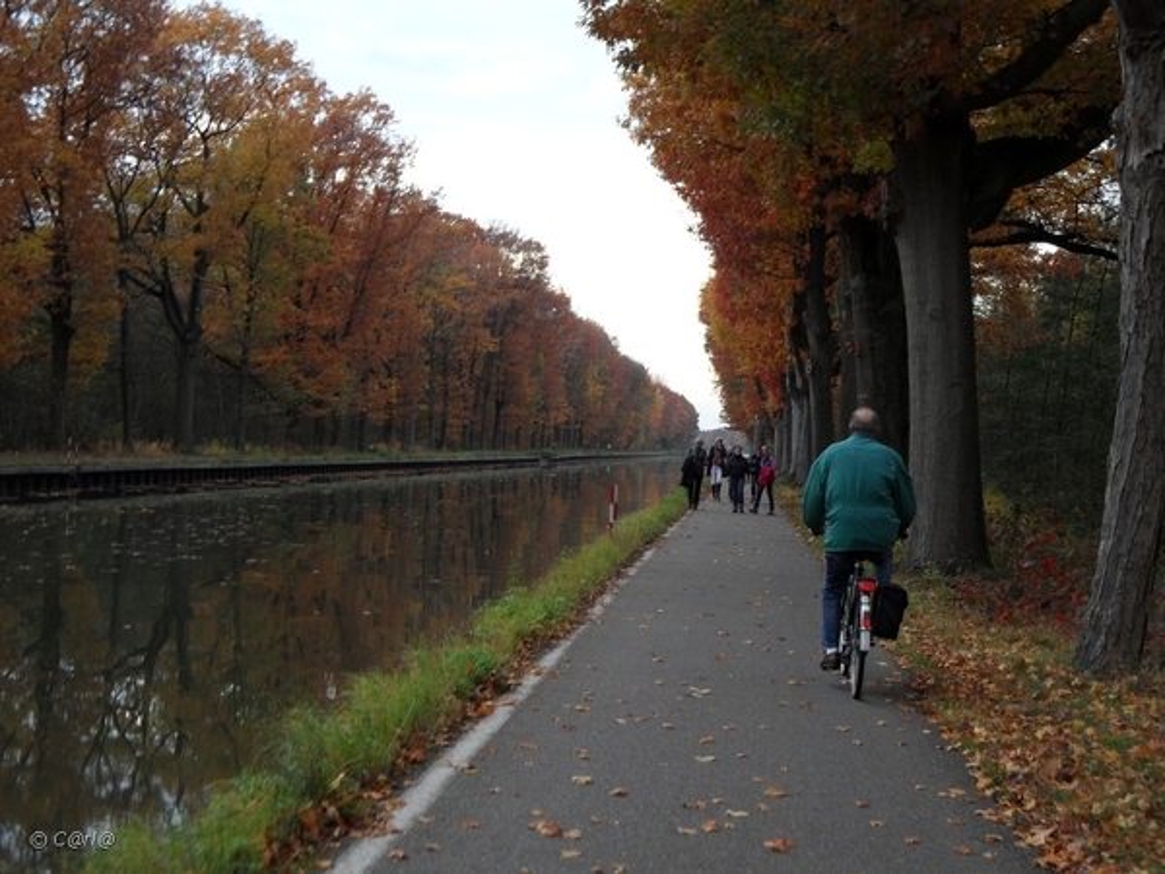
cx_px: 582
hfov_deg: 38.2
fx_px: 1683
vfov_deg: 29.1
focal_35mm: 50
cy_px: 437
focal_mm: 8.2
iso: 100
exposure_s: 1/125
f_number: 3.8
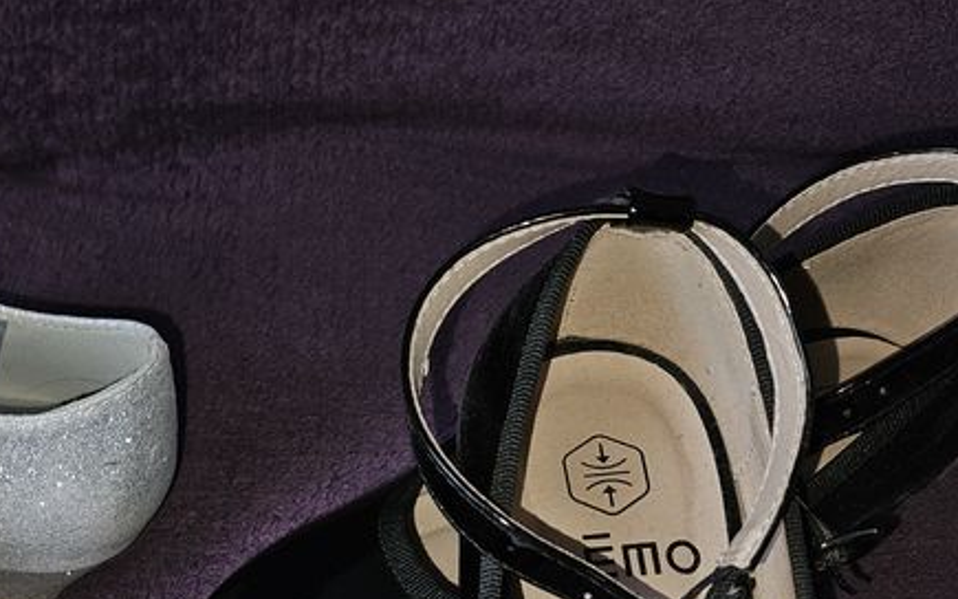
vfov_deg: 21.5
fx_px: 1462
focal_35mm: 56
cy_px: 714
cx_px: 90
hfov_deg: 34.2
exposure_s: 1/33
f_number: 1.8
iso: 100
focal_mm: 5.4
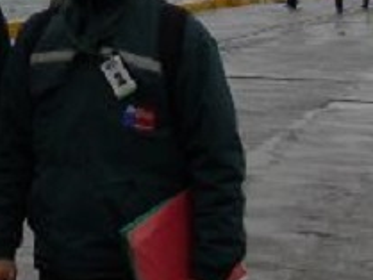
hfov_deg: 14.8
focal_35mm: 123
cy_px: -250
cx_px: -191
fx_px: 1326
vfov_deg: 11.1
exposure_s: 1/250
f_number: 3.4
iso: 80
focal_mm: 4.4
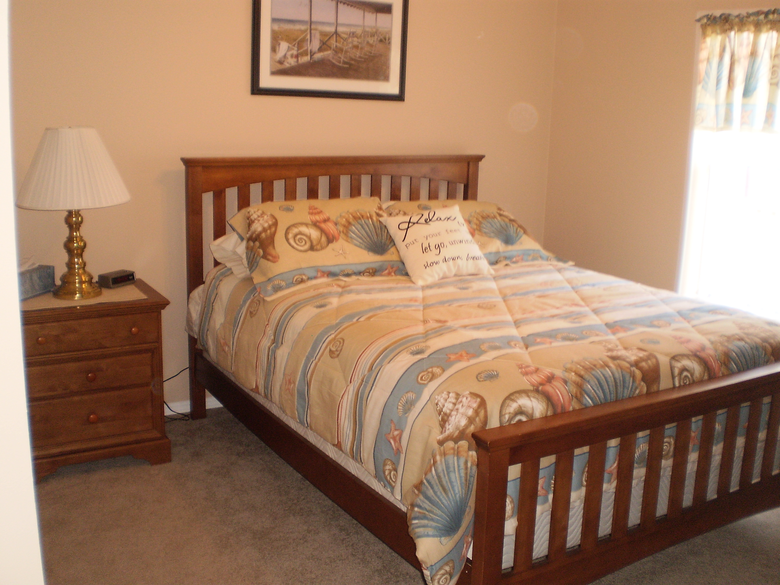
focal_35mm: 36
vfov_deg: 39.7
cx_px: 390
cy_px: 292
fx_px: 811
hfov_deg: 51.4
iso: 125
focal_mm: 6.3
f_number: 3.1
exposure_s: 1/30
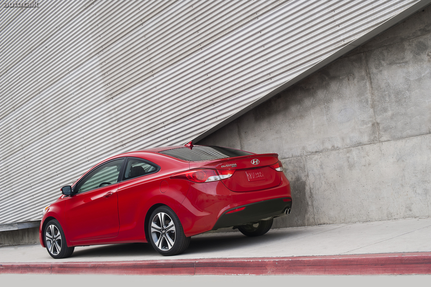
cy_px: 144
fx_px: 598
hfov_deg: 39.6
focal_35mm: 50
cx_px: 216
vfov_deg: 27.0
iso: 200
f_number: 8
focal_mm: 50
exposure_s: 1/50
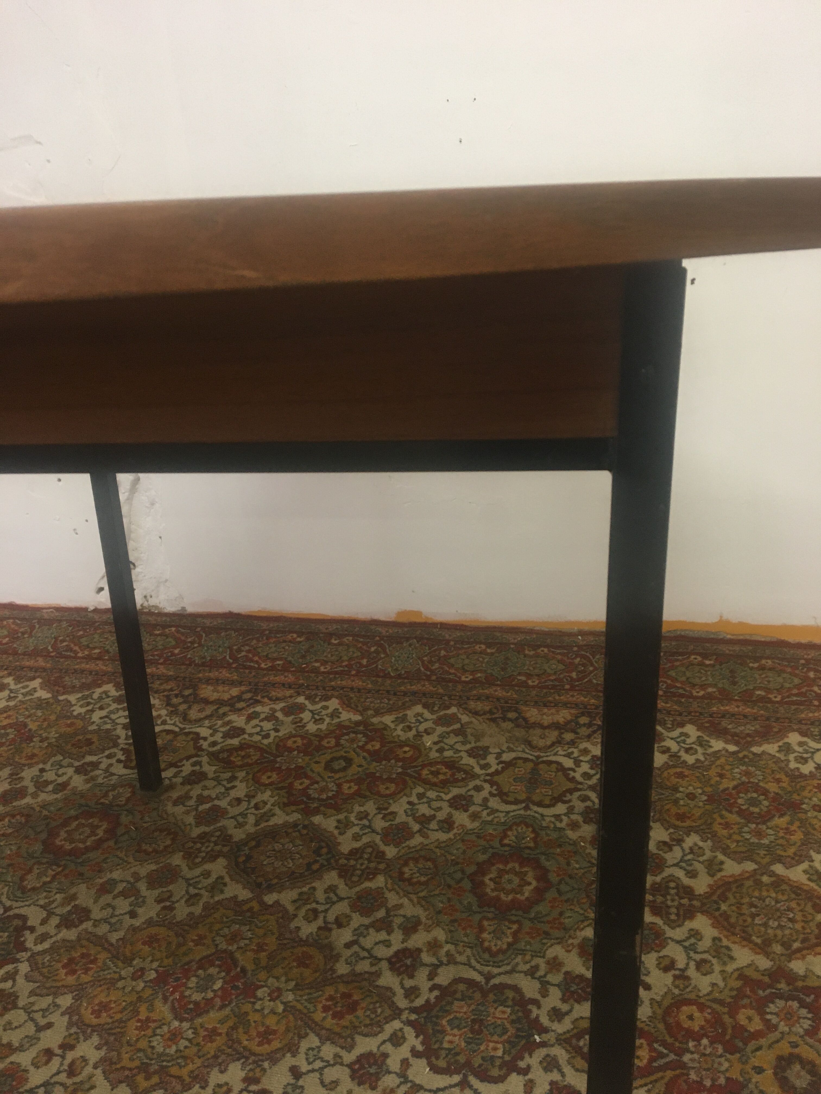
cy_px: 547
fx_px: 917
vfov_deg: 61.7
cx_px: 410
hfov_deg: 48.2
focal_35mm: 29
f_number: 2.2
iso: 160
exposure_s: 1/33
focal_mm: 4.15
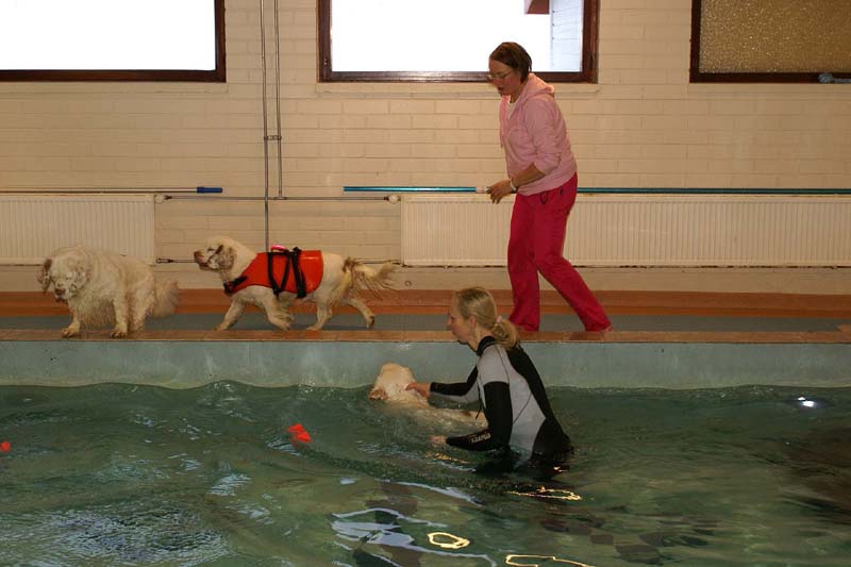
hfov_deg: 37.9
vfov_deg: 25.7
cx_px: 426
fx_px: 1241
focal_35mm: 52
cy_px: 284
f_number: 5.6
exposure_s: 1/60
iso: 400
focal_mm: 35
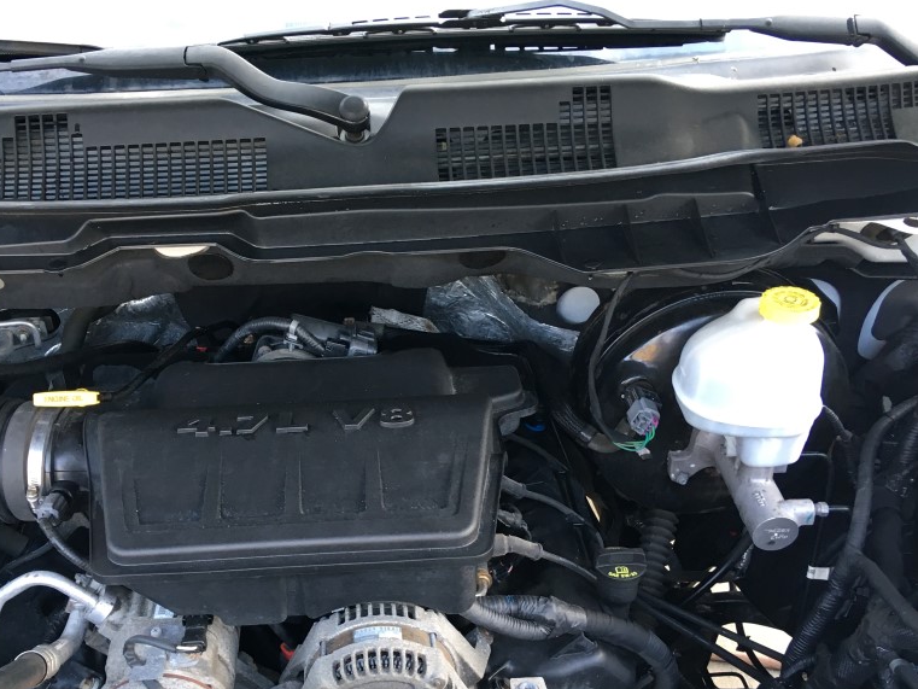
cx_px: 373
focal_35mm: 39
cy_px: 403
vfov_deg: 36.7
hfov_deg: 47.6
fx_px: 1034
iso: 32
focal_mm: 4.15
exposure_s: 1/30
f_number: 2.2
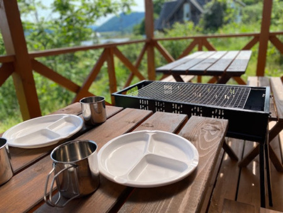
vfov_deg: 53.1
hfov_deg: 67.3
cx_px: 142
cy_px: 106
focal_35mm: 26
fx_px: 213
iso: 32
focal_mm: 4.25
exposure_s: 1/1316
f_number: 1.8
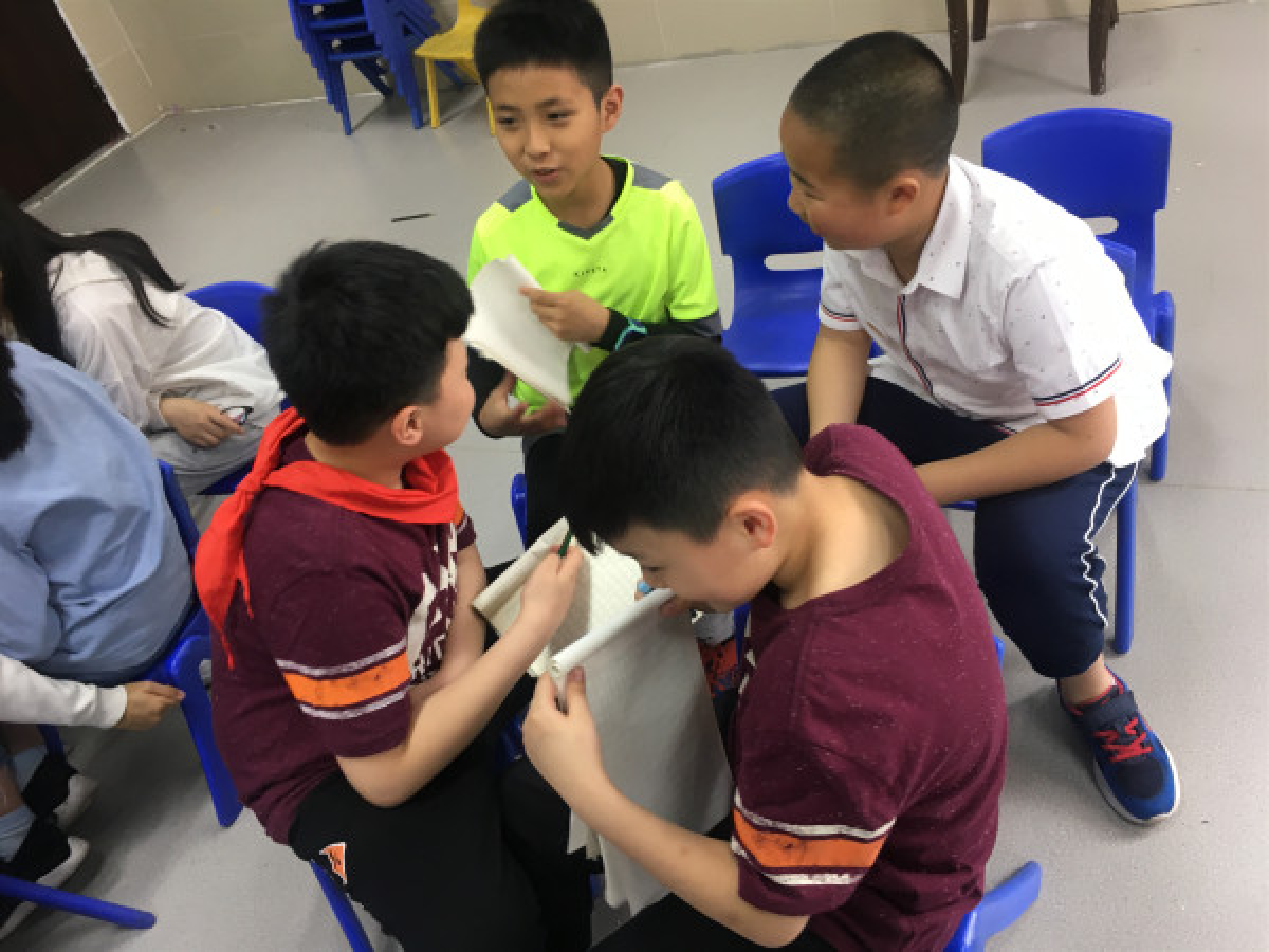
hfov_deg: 61.7
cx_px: 634
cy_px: 476
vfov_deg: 48.2
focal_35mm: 29
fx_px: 1063
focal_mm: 4.15
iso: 80
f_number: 2.2
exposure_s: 1/33
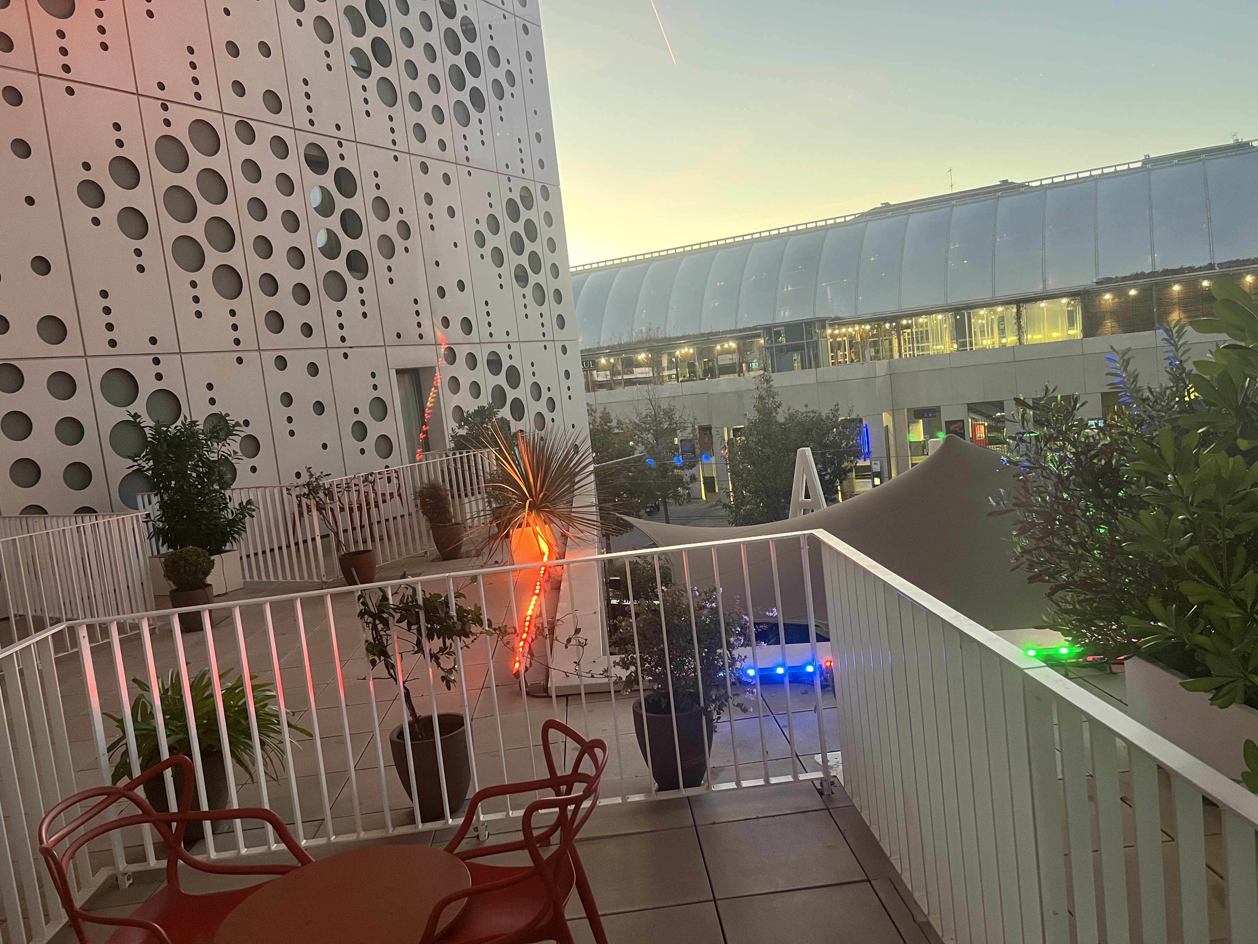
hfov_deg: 67.3
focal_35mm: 26
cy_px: 472
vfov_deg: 53.1
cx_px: 629
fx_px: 945
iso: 320
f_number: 1.5
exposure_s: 1/60
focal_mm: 5.7
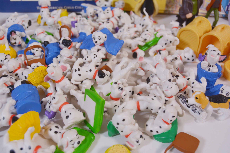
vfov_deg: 34.2
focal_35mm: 39
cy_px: 76
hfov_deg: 49.6
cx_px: 115
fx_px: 249
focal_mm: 26
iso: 280
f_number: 5.6
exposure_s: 1/125
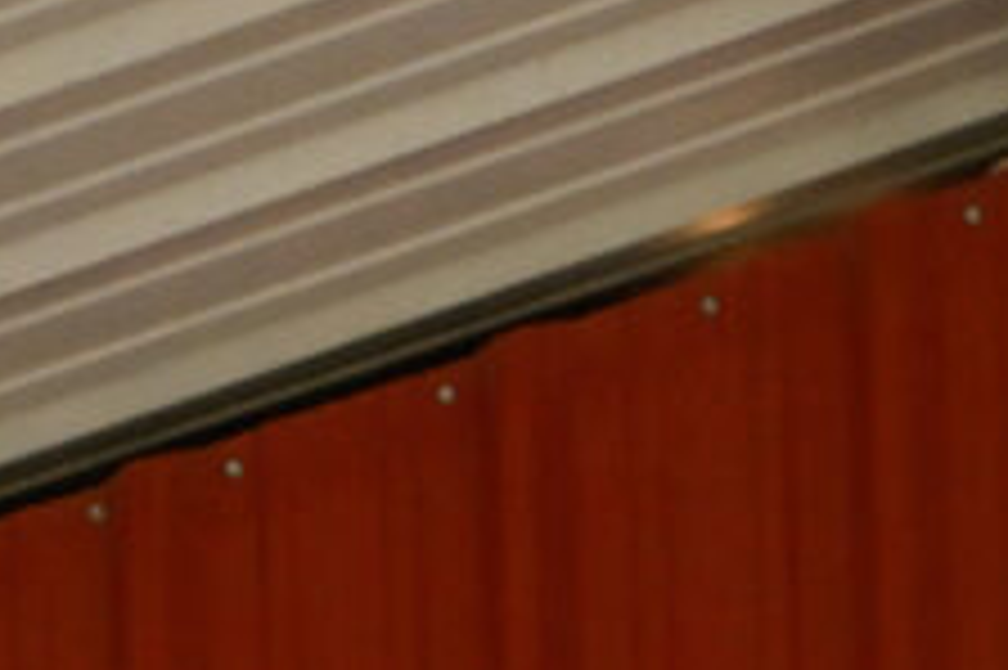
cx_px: 1912
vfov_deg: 5.5
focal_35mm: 219
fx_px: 6127
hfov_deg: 8.9
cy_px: 2653
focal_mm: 35
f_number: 8
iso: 3200
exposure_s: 1/640
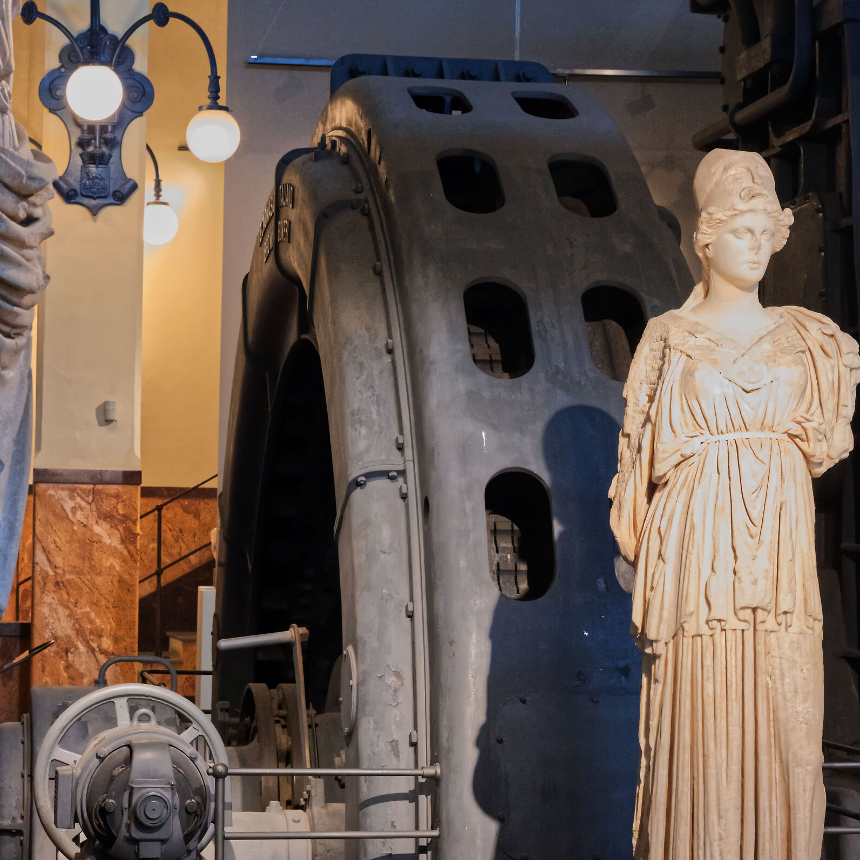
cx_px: 429
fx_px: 2698
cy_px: 363
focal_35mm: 96
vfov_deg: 18.1
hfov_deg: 18.1
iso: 20000
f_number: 11
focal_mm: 75
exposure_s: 1/60
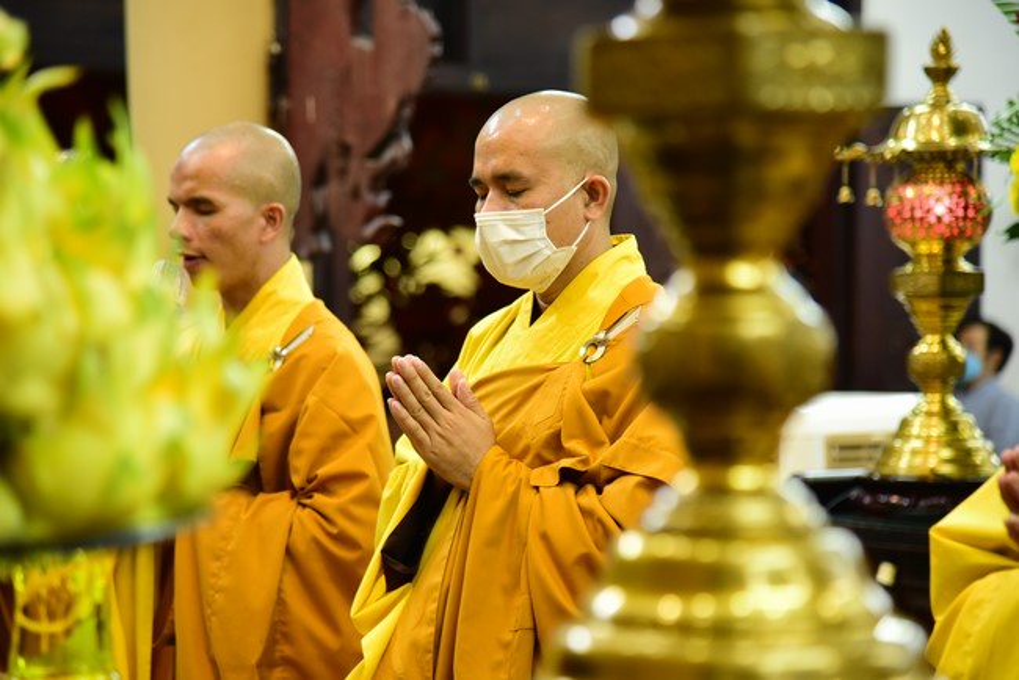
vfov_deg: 11.4
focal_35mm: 120
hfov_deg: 17.1
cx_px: 510
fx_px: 3398
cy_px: 340
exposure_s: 1/60
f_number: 4
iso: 4000
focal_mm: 120
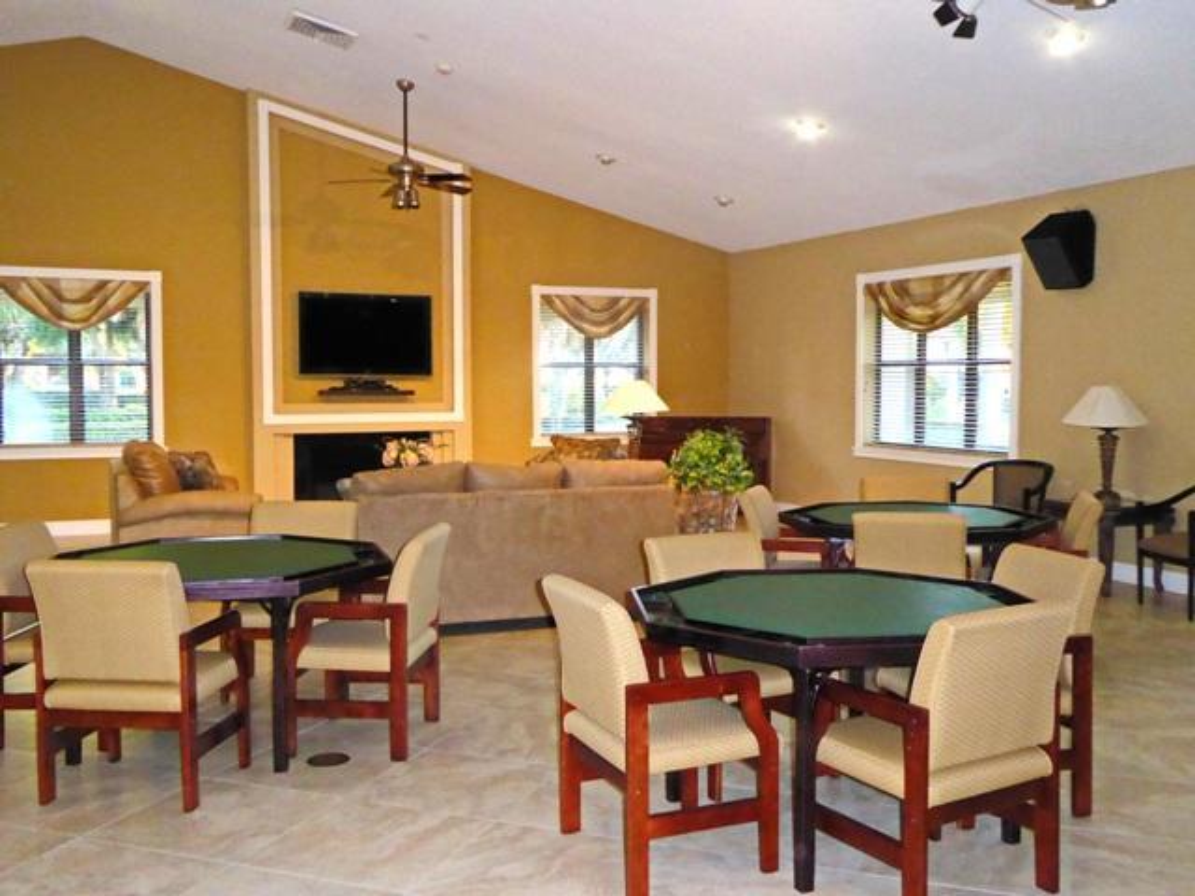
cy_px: 448
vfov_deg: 41.8
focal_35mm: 34
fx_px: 1174
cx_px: 598
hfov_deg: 54.0
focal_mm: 5.8
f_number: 3.6
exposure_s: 1/60
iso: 1000
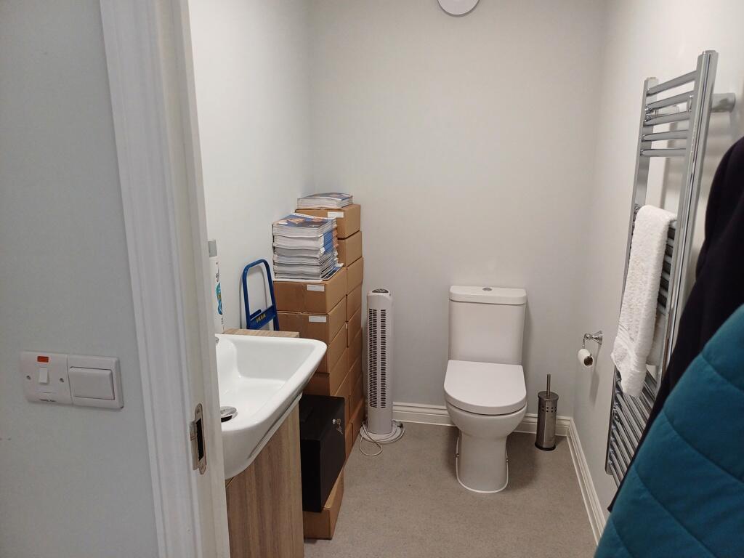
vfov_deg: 54.9
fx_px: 537
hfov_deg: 69.4
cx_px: 372
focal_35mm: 25
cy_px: 279
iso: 160
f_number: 1.8
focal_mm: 4.65
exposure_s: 1/50
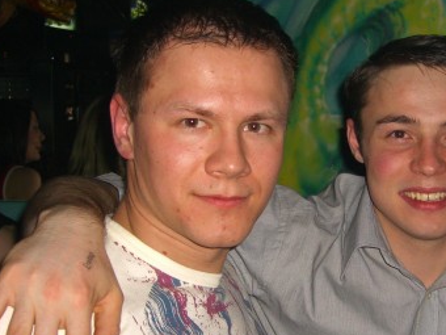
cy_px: 229
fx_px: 863
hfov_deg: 28.7
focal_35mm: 67
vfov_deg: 21.8
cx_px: 315
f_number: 2.8
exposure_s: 1/60
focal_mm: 7.9
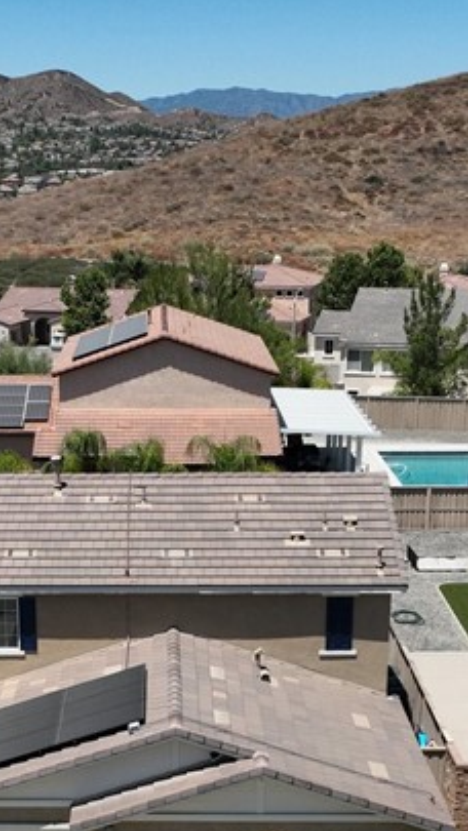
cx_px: 109
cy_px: 662
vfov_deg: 31.1
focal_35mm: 66
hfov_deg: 18.1
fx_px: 1455
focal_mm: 12.29
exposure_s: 1/2500
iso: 110
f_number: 2.8
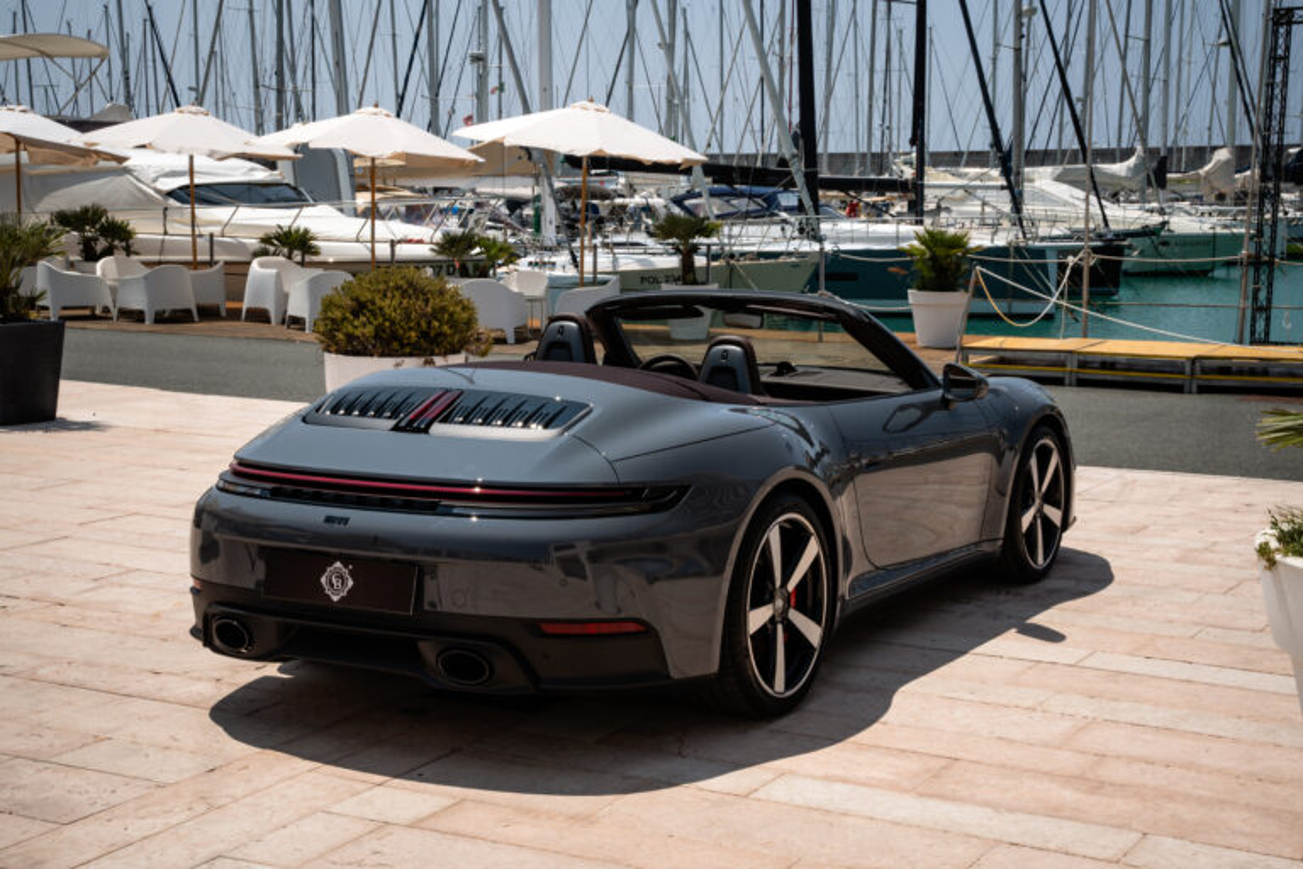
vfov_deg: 25.4
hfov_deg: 37.3
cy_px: 434
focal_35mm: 53
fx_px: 1929
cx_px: 652
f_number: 22
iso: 200
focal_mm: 53.3
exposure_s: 1/125
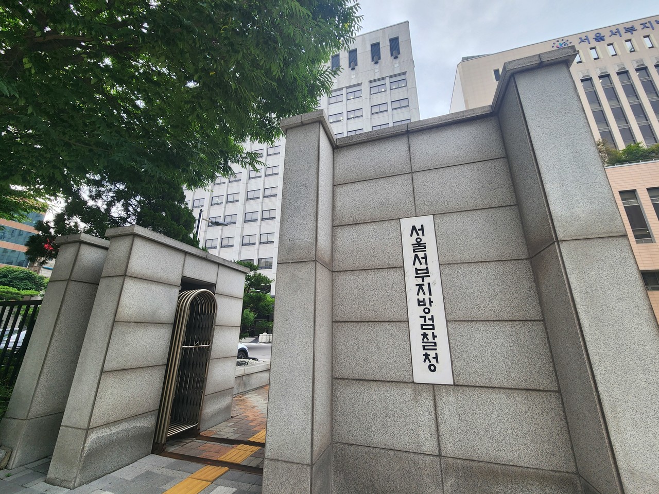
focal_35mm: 13
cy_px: 247
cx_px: 330
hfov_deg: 106.2
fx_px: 247
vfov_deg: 89.9
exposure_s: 1/120
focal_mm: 2.2
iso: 64
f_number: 2.2
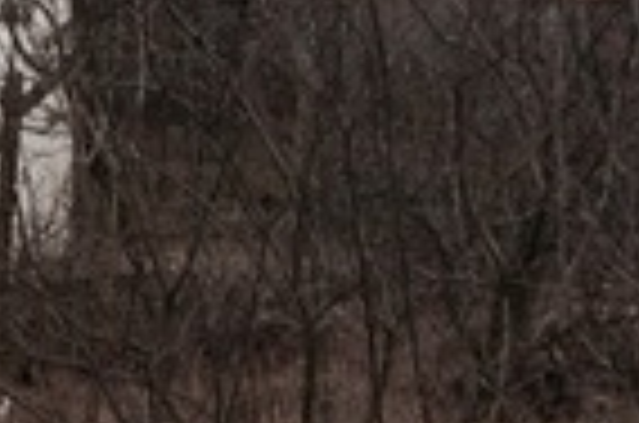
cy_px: 468
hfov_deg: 10.6
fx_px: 3436
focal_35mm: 194
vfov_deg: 7.0
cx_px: 45
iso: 50
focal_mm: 4.12
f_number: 2.4
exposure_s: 1/531
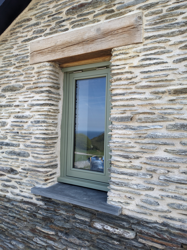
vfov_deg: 65.3
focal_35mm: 27
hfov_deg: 51.4
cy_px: 125
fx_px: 194
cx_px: 94
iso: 60
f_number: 1.73
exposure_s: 1/652
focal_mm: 4.38
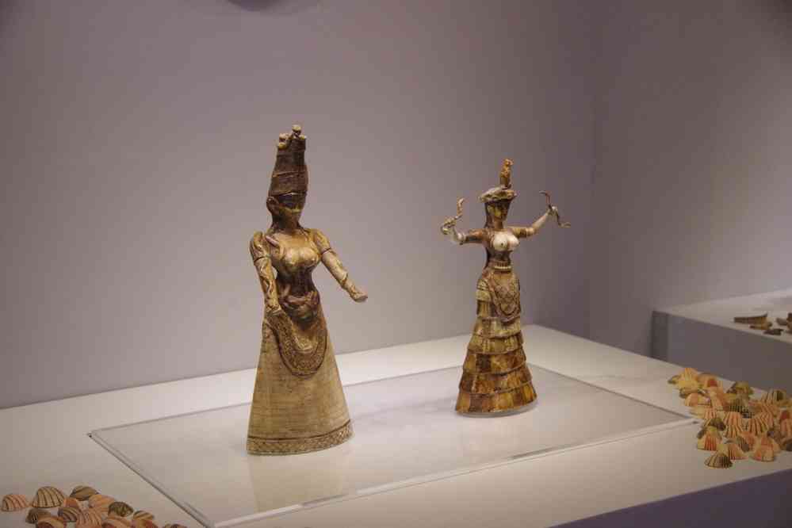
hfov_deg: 34.4
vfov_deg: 23.3
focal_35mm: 58
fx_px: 1280
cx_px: 396
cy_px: 264
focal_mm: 38.8
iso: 3200
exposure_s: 1/60
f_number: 7.1
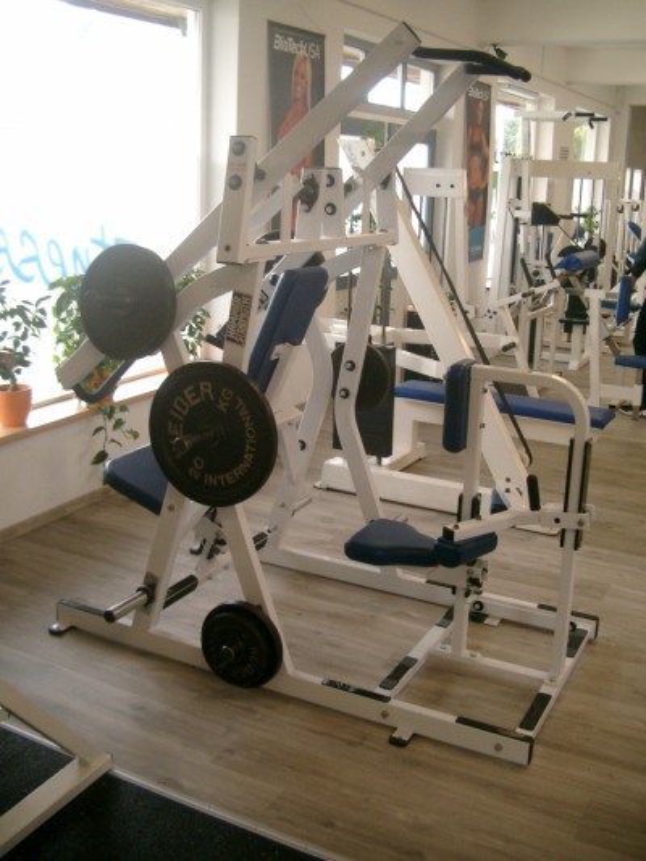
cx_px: 323
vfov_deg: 50.1
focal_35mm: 37
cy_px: 430
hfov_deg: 38.7
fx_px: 920
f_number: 2.6
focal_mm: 7.6
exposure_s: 1/60
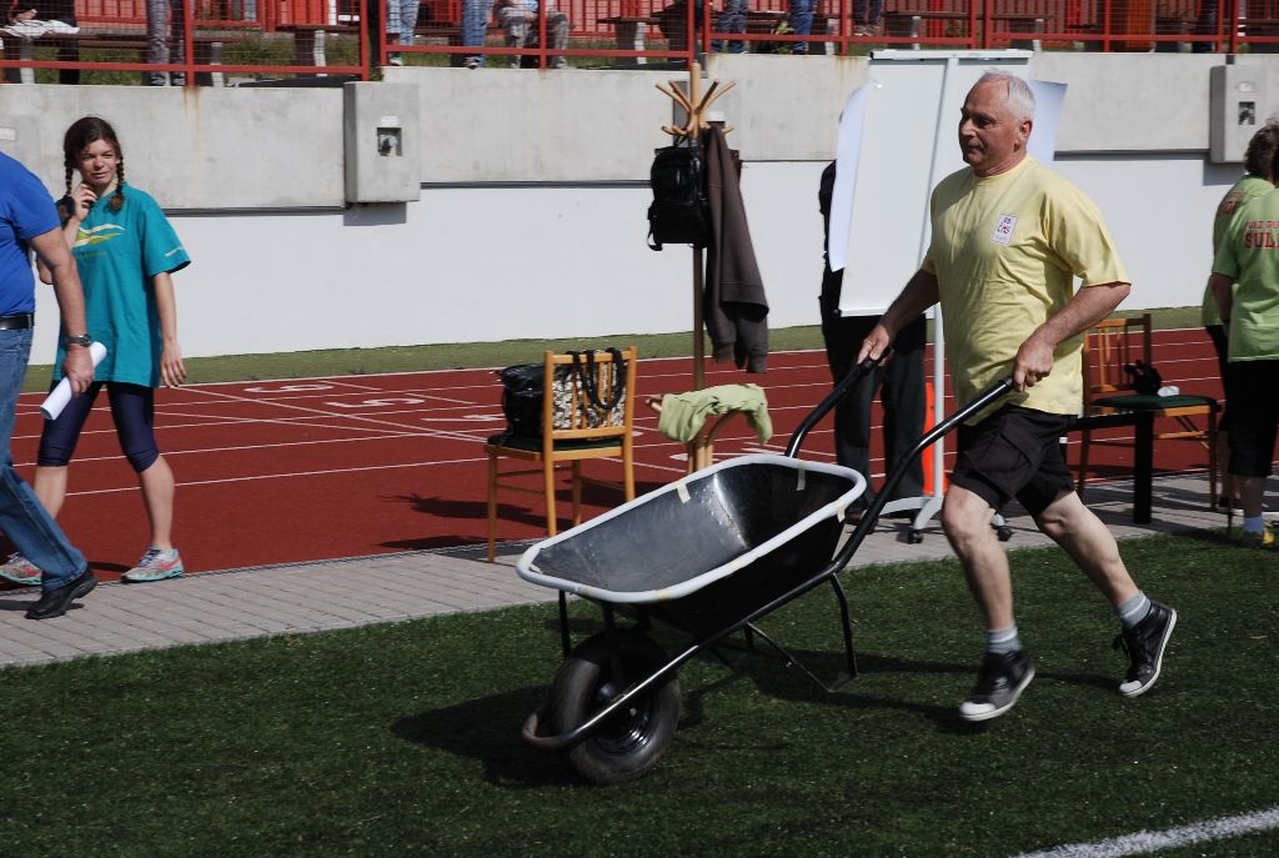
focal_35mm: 75
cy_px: 429
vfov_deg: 18.3
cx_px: 640
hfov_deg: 26.9
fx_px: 2670
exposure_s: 1/320
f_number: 9
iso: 200
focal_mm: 50
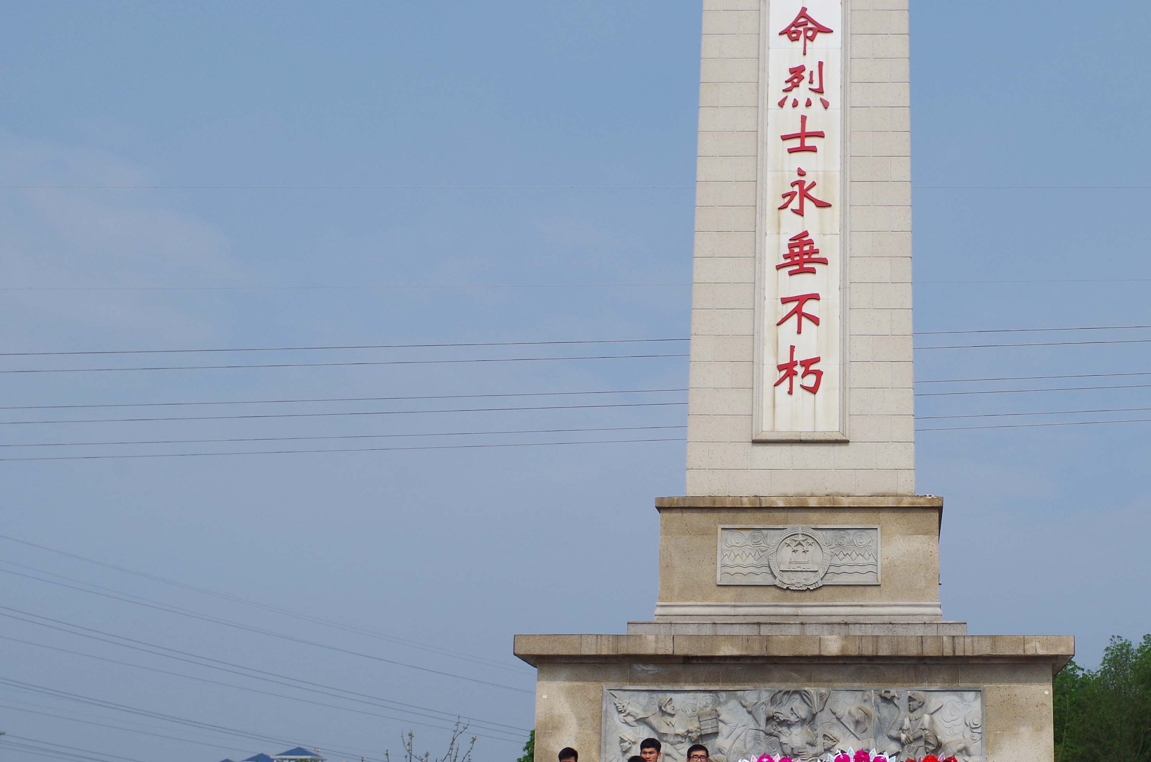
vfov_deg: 23.6
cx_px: 851
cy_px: 469
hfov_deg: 34.4
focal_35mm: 57
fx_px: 1819
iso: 100
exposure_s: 1/400
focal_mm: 23.13
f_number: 8
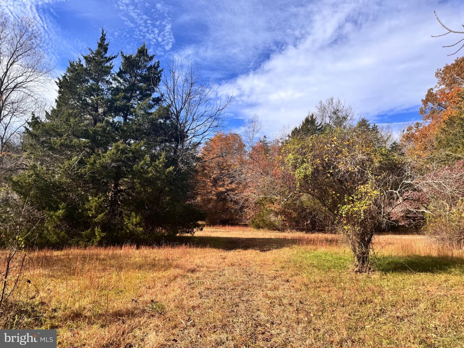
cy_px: 174
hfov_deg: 71.6
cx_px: 232
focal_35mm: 24
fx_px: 322
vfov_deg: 56.8
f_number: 1.78
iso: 80
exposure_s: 1/3802
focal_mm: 6.76
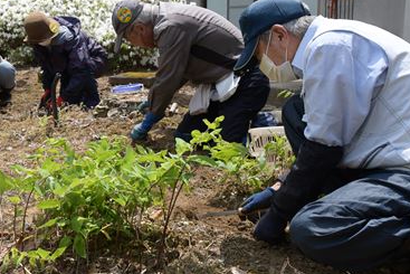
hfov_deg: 40.2
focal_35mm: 49
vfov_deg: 27.5
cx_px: 164
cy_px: 105
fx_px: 558
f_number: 14
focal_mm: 24
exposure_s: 1/800
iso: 1000
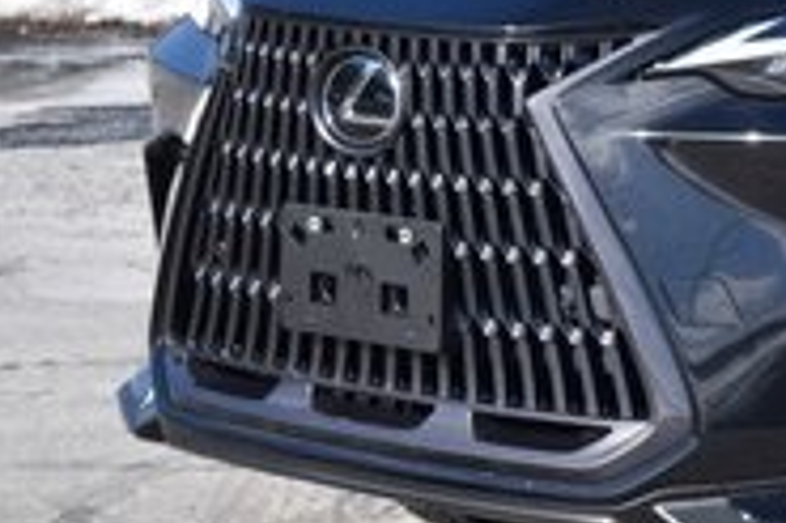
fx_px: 5098
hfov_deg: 8.5
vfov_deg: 5.8
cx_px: 1351
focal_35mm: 234
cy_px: -176
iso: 400
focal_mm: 45
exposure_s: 1/1600
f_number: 6.3
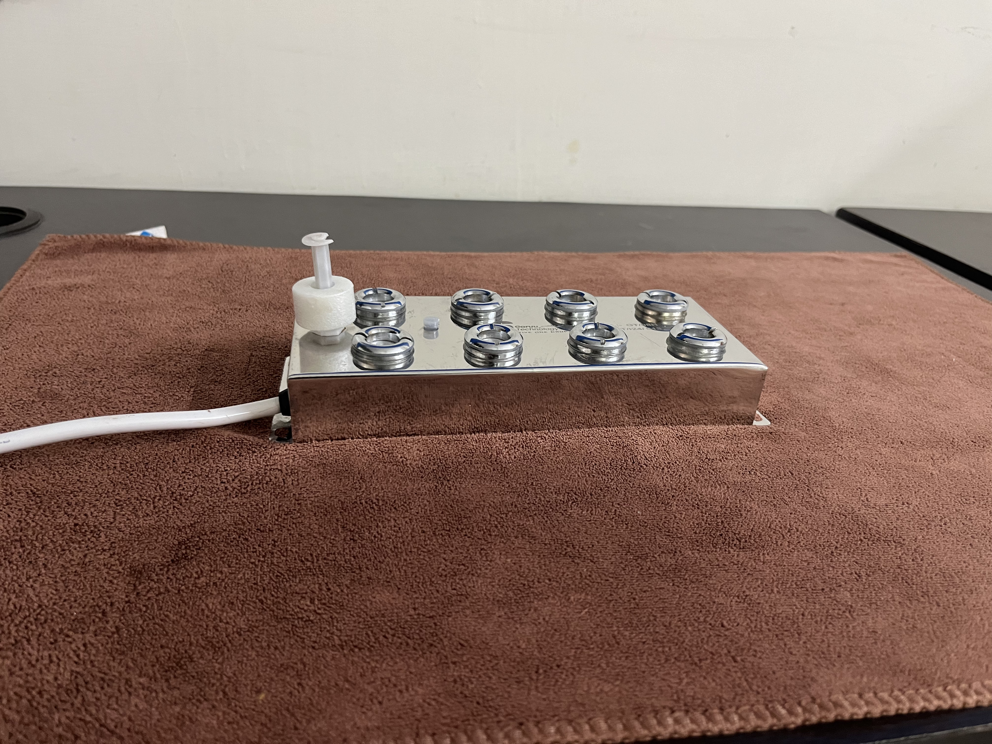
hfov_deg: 67.3
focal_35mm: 26
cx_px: 496
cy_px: 372
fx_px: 745
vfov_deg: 53.1
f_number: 1.6
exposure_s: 1/50
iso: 250
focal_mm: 5.1
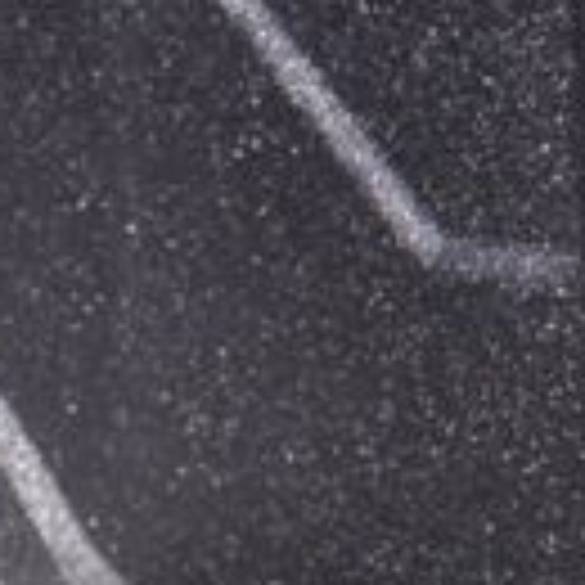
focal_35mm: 169
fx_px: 3233
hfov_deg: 9.8
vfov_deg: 10.2
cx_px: 1089
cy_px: 639
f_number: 9
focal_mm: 27
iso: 100
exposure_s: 1/125
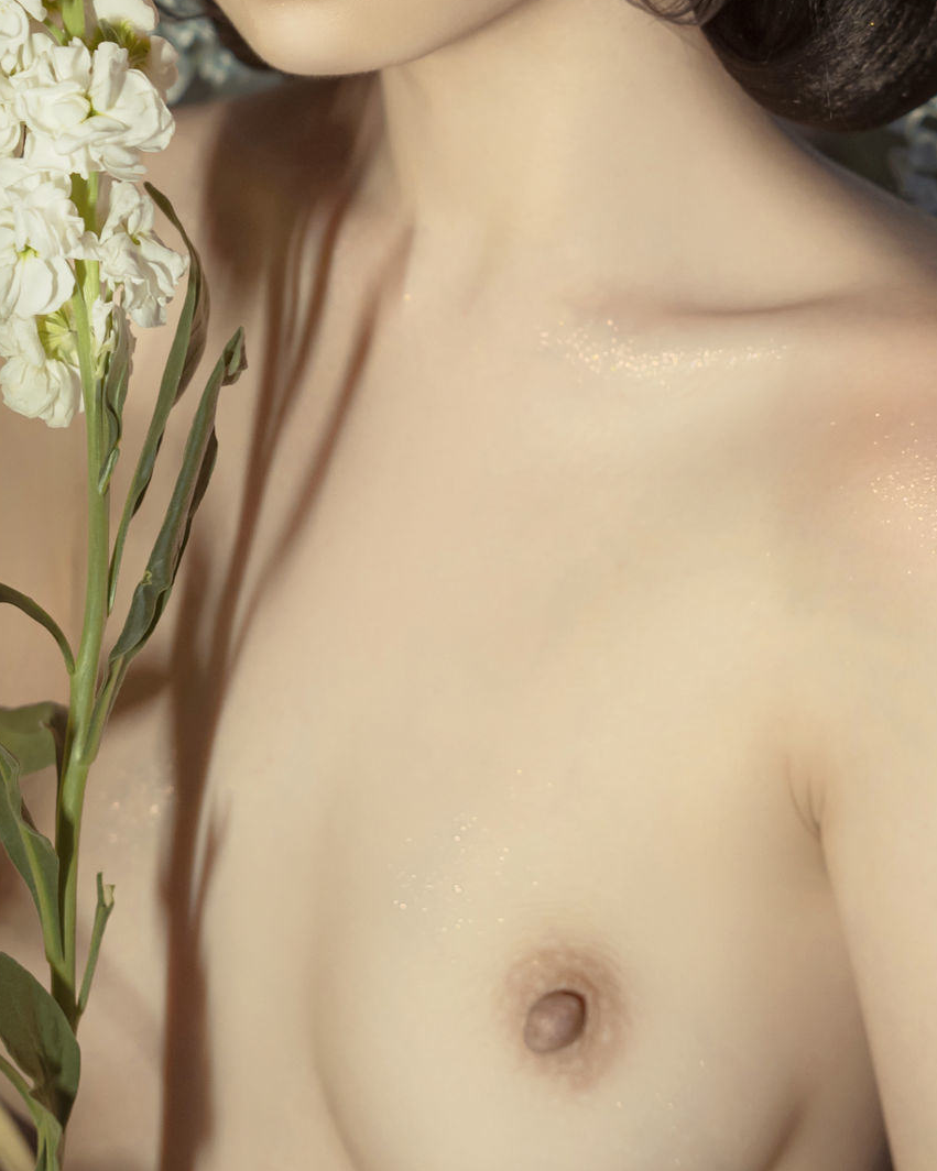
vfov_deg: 10.7
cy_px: 124
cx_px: 513
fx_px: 6240
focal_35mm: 180
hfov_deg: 8.6
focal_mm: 85
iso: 640
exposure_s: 1/40
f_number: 3.5
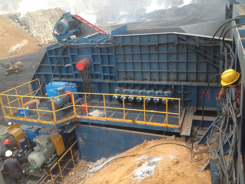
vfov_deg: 40.7
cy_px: 92
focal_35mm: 35
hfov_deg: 52.6
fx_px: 248
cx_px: 122
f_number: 2.4
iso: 50
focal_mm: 4.28
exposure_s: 1/20
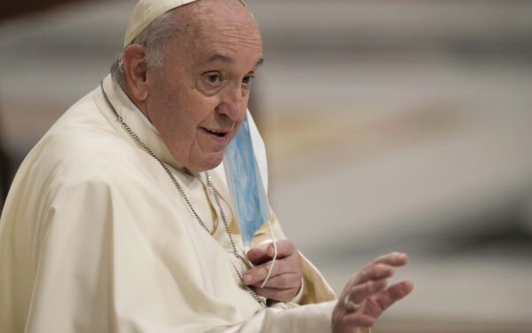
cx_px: 266
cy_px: 165
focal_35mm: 573
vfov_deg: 2.3
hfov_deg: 3.7
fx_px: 8309
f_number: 4
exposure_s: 1/400
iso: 3200
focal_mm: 560
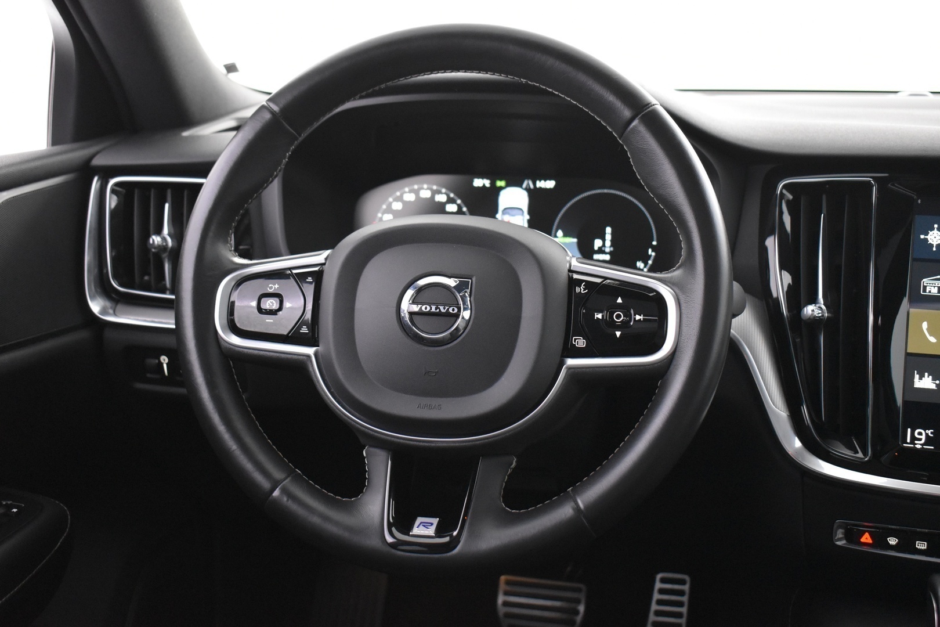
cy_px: 314
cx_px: 470
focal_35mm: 45
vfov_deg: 29.9
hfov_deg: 43.6
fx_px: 1175
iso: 3200
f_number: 4.2
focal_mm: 30
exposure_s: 1/15
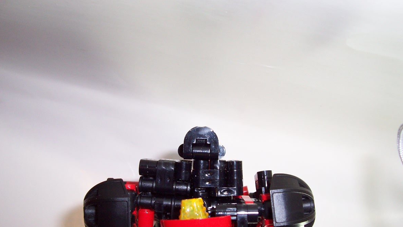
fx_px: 438
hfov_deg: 49.4
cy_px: 153
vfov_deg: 28.8
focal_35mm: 41
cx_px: 203
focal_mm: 5.6
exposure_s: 1/60
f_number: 2.8
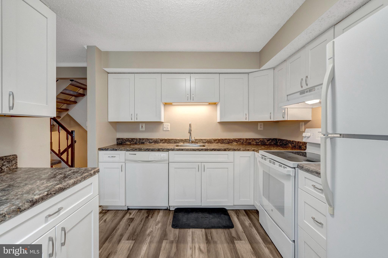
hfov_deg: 96.7
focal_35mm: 16
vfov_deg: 73.7
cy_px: 129
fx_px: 172
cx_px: 194
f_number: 8
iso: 1250
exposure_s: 1/50
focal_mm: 16
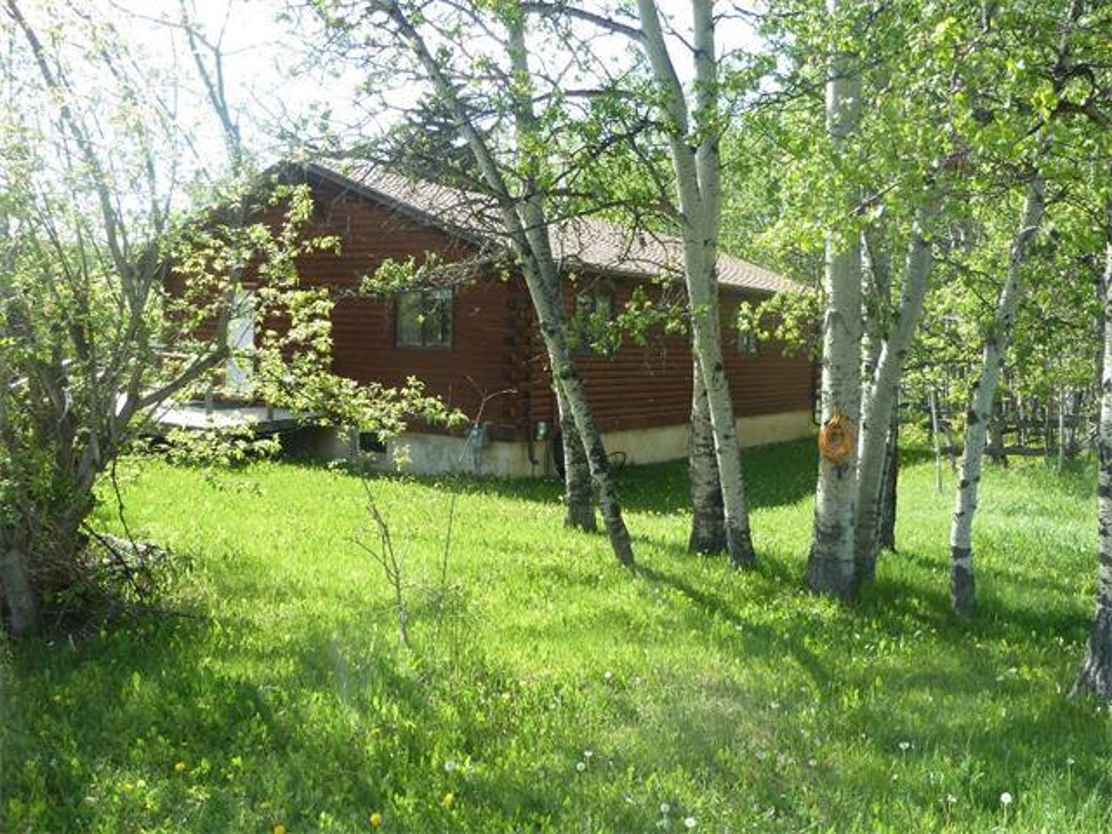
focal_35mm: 32
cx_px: 556
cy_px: 417
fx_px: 1028
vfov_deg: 44.2
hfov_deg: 56.8
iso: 80
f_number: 4
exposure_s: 1/160
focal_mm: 5.3
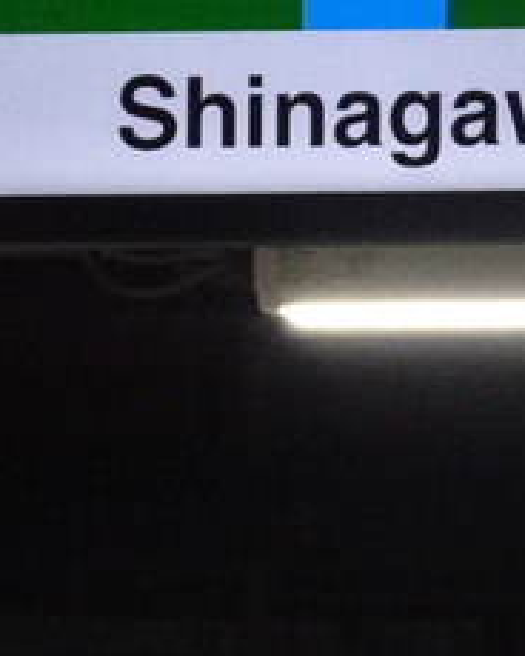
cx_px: 454
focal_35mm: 923
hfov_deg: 1.7
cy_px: -342
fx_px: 17927
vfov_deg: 2.1
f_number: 6.3
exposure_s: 1/60
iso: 800
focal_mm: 34.21
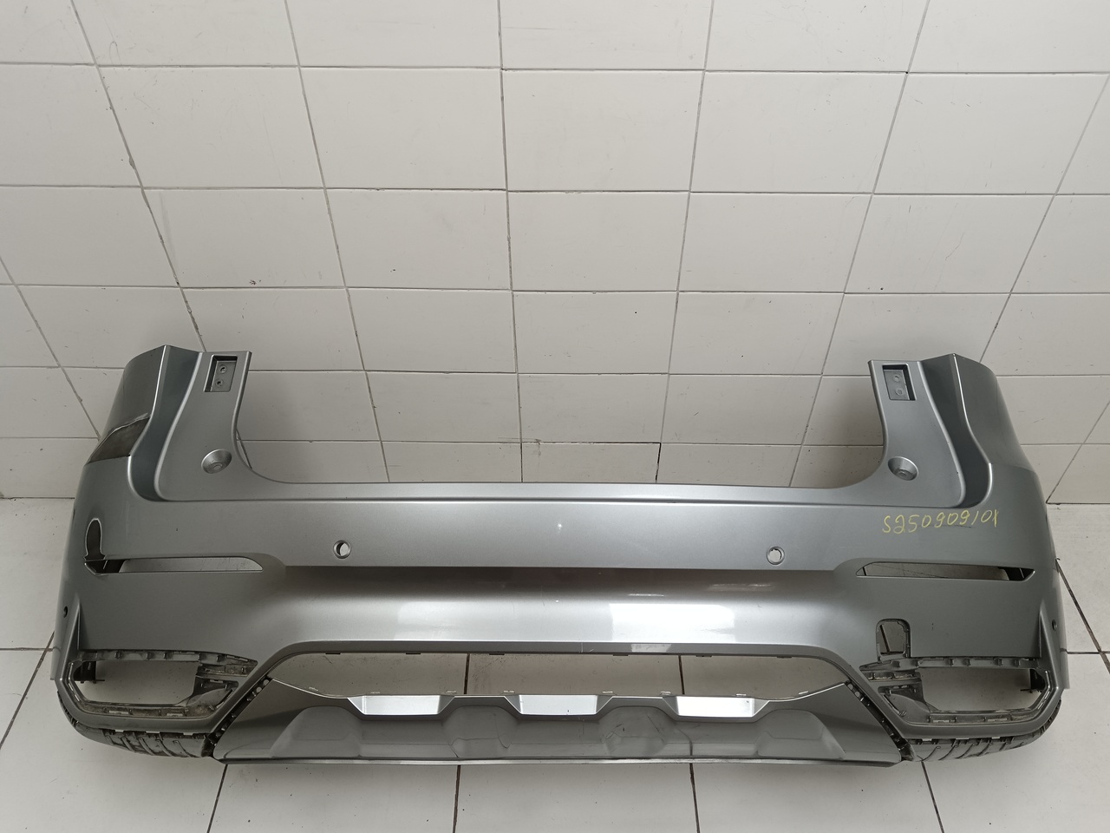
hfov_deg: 65.3
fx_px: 866
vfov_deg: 51.4
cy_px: 416
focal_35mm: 27
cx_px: 555
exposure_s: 1/100
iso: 313
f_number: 1.9
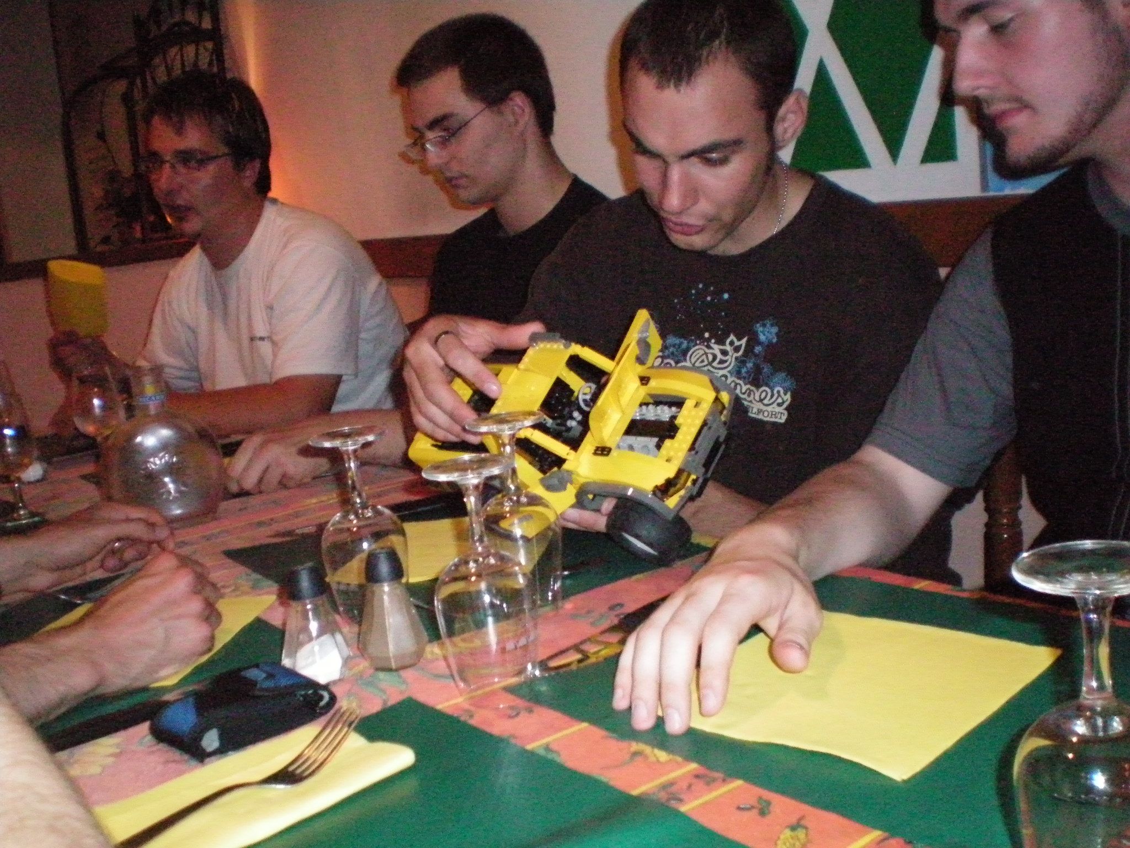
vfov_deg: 37.7
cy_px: 424
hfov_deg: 49.0
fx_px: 1240
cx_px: 565
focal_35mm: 38
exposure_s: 1/125
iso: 800
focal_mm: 6.3
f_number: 3.1
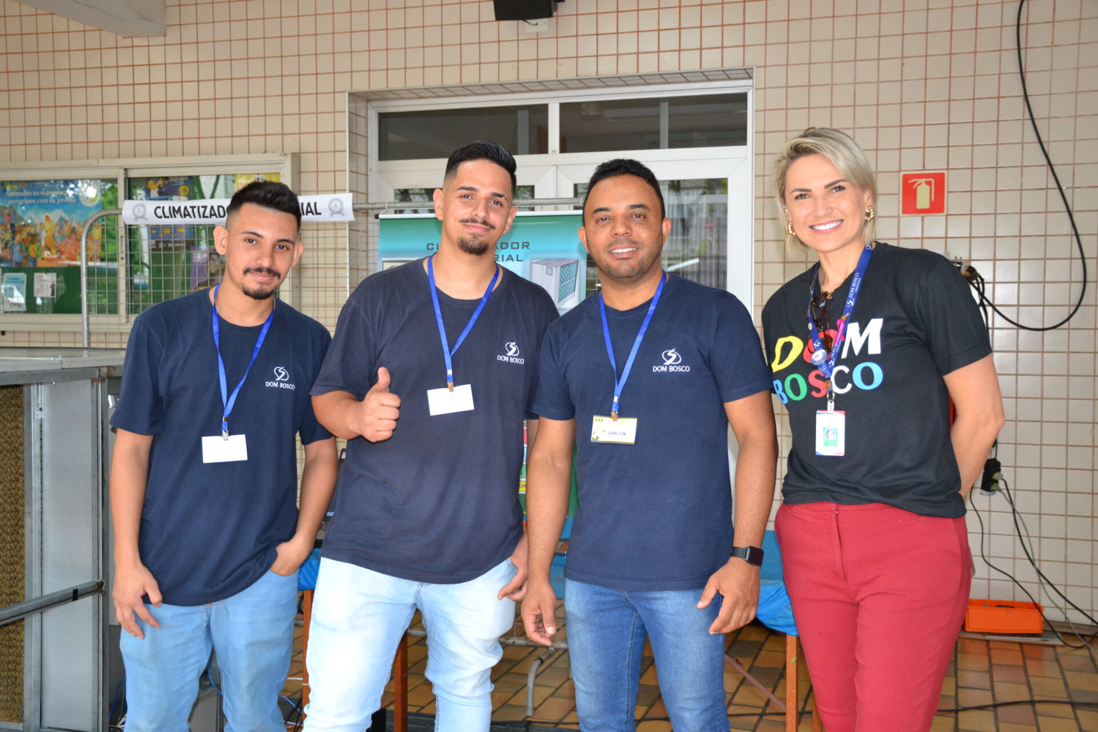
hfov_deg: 47.9
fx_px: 1235
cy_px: 366
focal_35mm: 40
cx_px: 549
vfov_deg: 33.0
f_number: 4
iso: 720
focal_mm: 27
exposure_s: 1/60
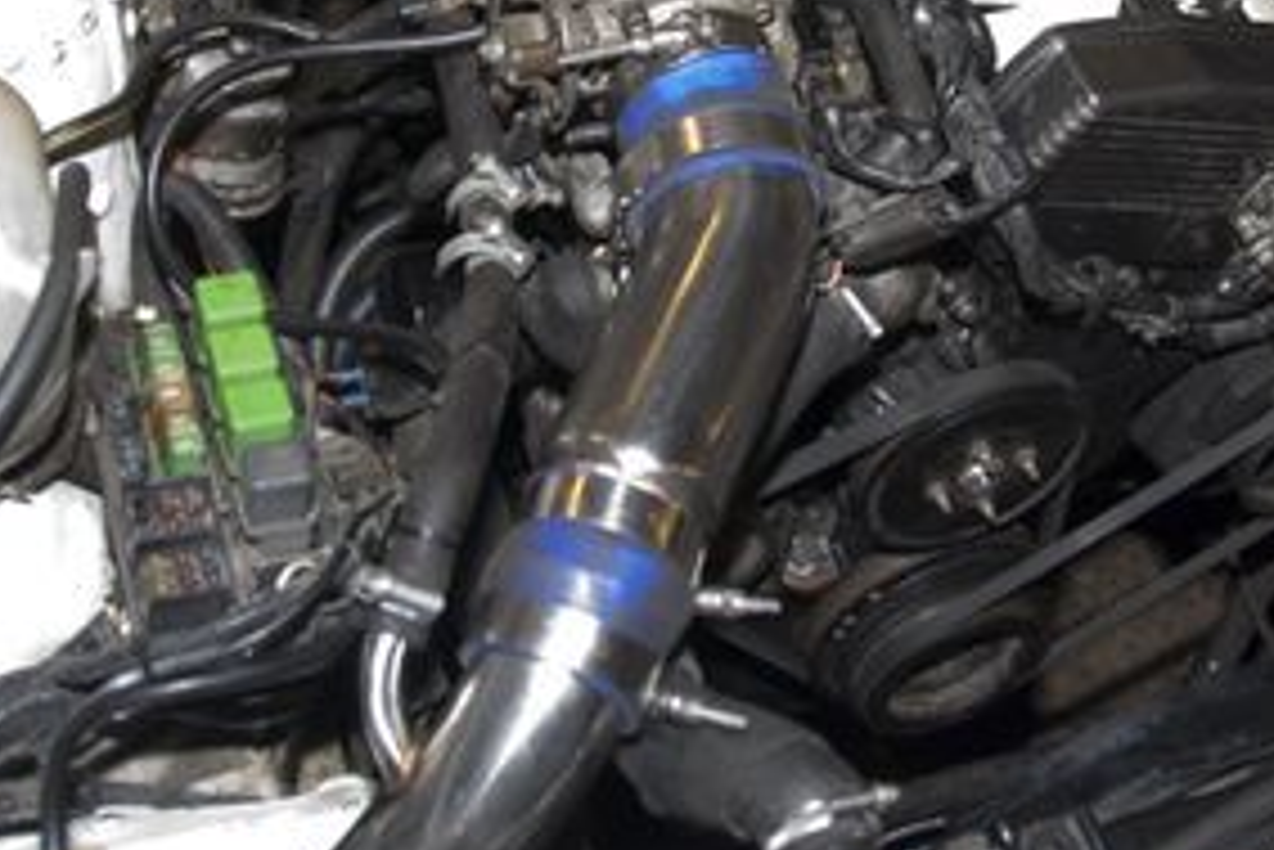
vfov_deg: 21.7
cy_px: 72
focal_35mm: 61
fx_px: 2160
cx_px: 828
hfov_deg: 32.6
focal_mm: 18
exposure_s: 1/40
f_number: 3.5
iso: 400
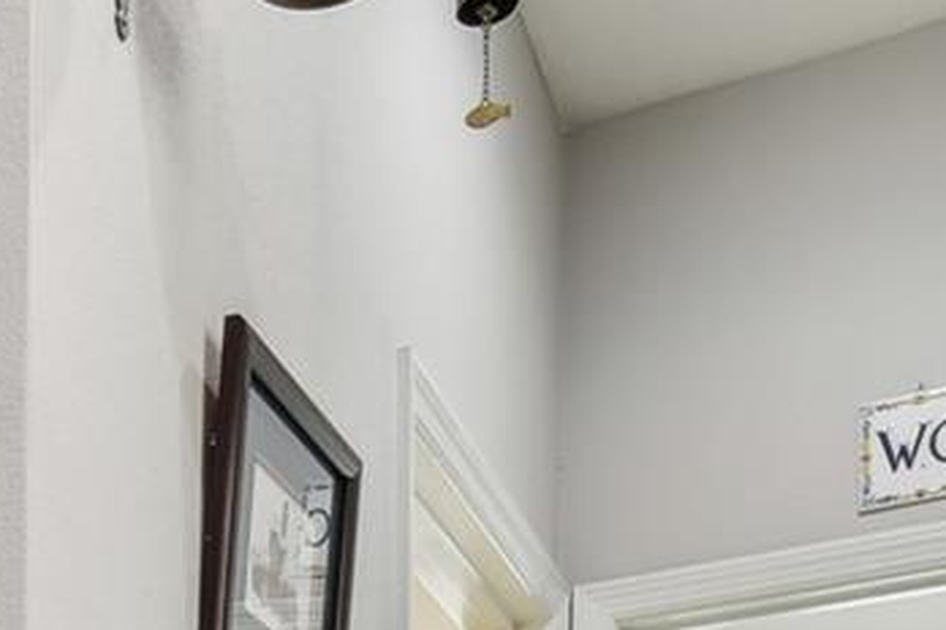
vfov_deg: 15.9
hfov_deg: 25.5
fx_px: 1813
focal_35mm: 69
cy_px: 1219
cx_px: -256
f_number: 7.1
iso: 100
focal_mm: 10
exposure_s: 1/3.33
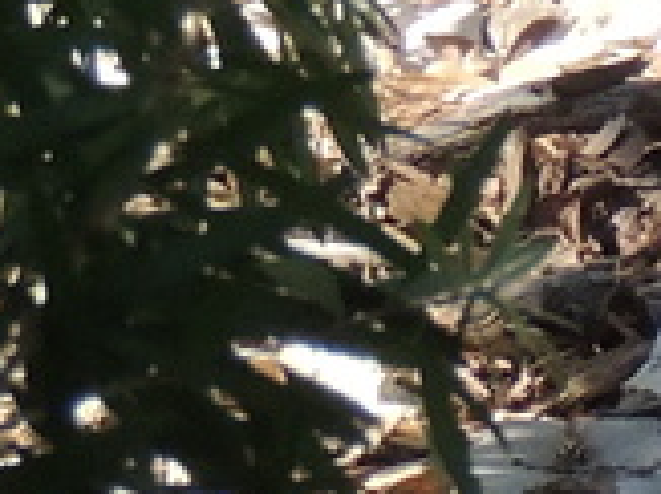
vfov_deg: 1.6
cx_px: 1833
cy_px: 781
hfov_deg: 2.1
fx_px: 17955
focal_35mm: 941
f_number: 4.2
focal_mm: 21.4
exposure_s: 1/400
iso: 360
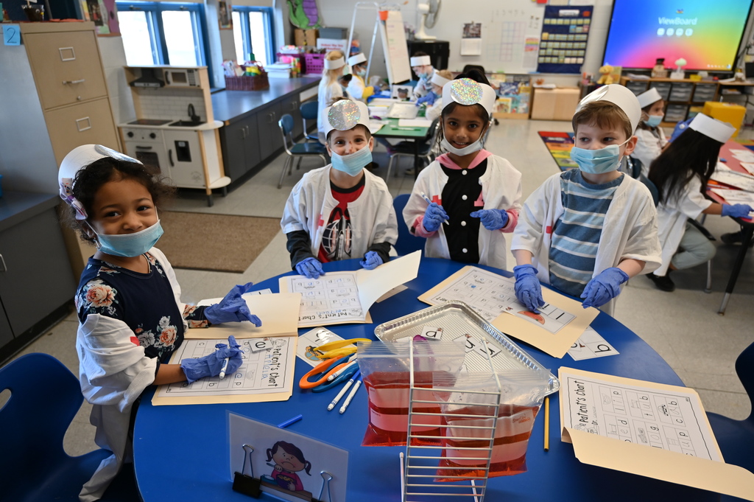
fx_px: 502
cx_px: 377
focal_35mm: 24
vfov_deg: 53.1
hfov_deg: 73.8
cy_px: 251
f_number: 4
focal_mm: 24
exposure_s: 1/125
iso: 900
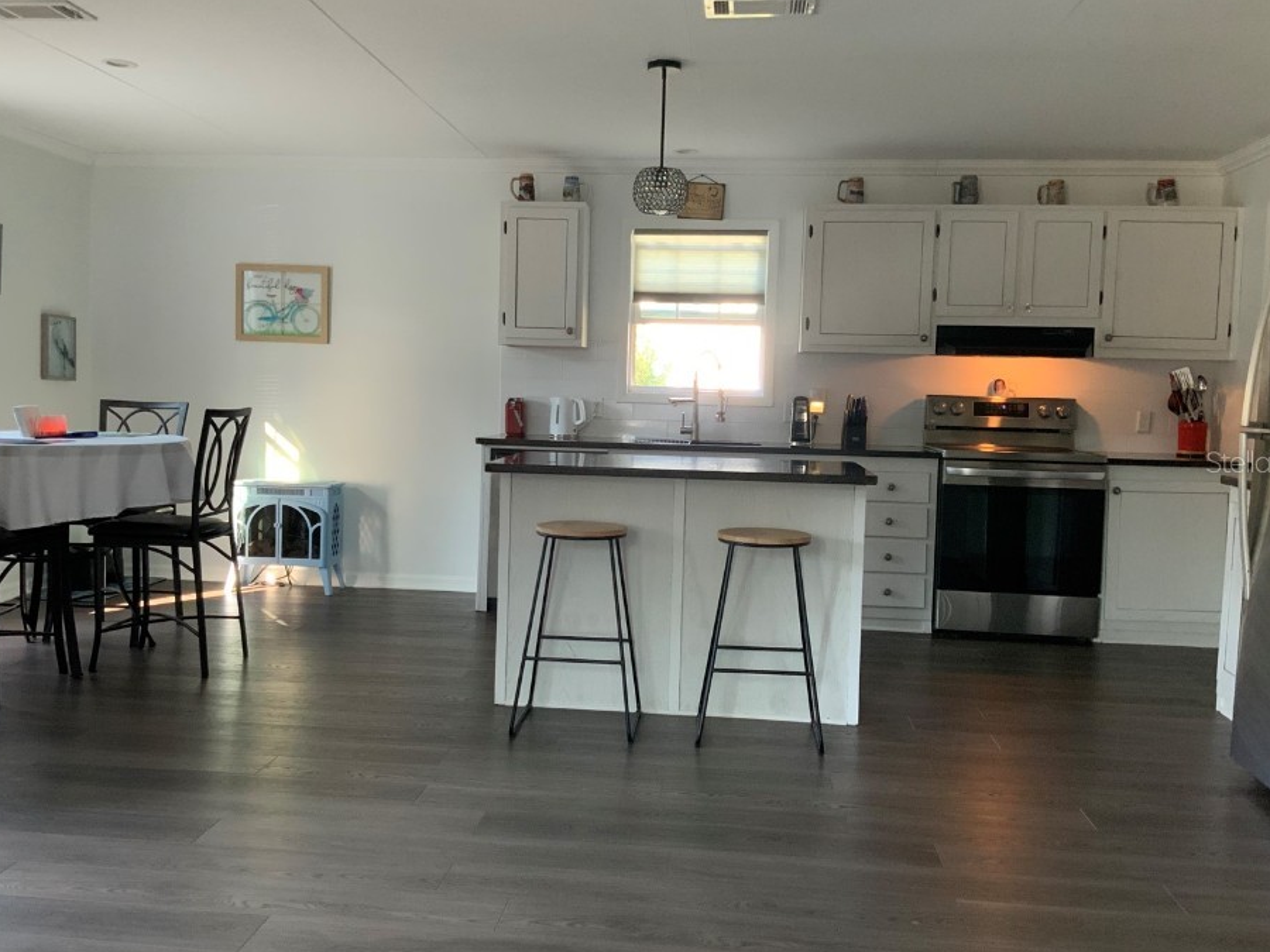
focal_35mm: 33
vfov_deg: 42.9
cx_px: 617
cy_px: 461
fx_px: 1211
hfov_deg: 55.3
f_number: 1.8
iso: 200
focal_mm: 3
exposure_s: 1/60
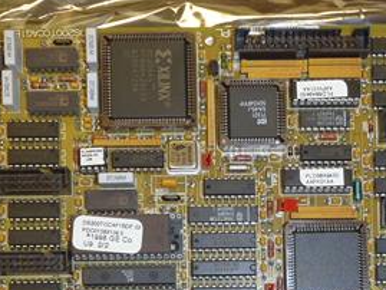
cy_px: 319
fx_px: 714
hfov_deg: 30.2
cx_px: 211
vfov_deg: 21.7
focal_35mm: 64
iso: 100
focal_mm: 5
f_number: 3.9
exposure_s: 1/30
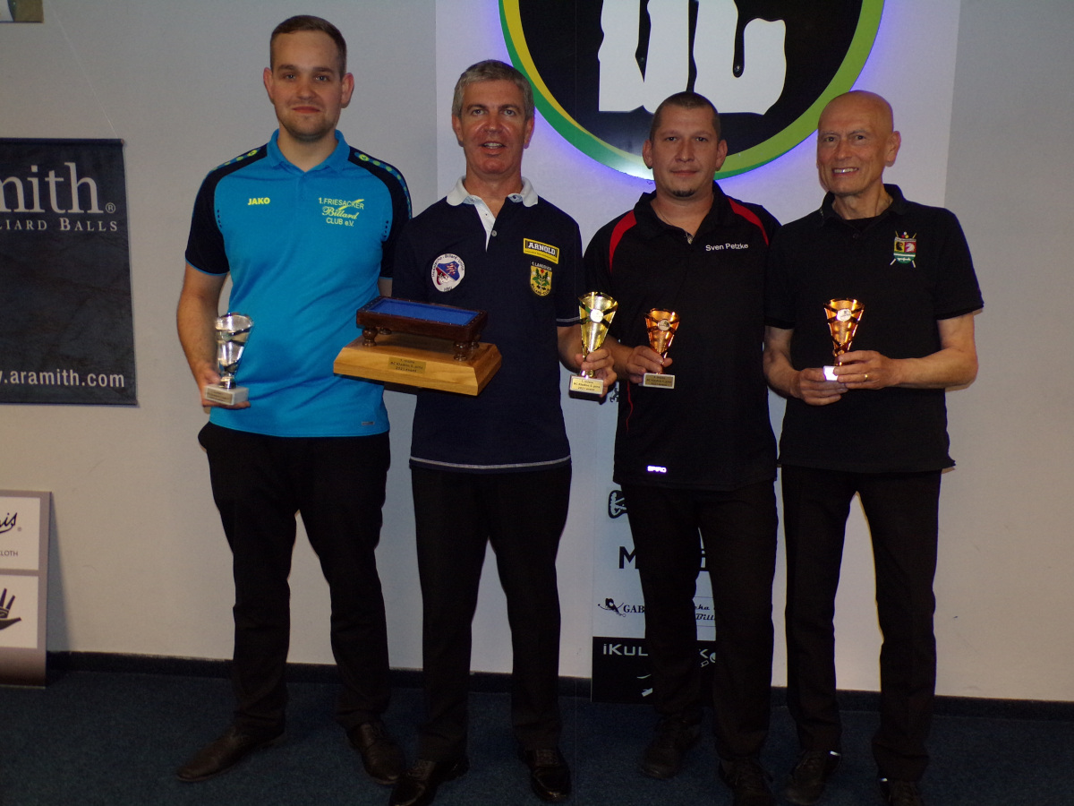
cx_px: 537
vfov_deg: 44.2
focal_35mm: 32
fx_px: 993
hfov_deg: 56.8
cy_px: 403
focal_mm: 5.8
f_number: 3.2
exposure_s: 1/34
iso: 200
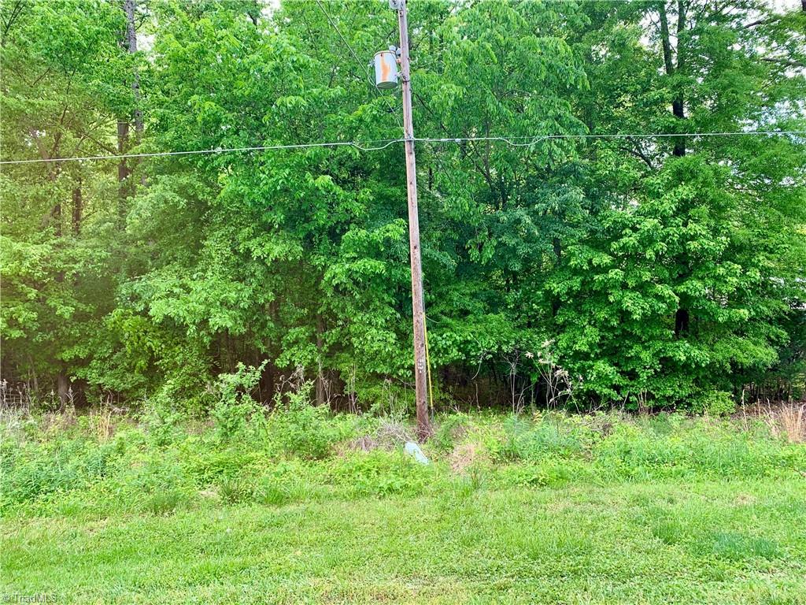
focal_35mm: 26
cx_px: 403
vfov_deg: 53.1
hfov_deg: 67.3
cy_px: 302
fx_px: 605
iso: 25
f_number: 1.8
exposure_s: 1/287
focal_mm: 4.25
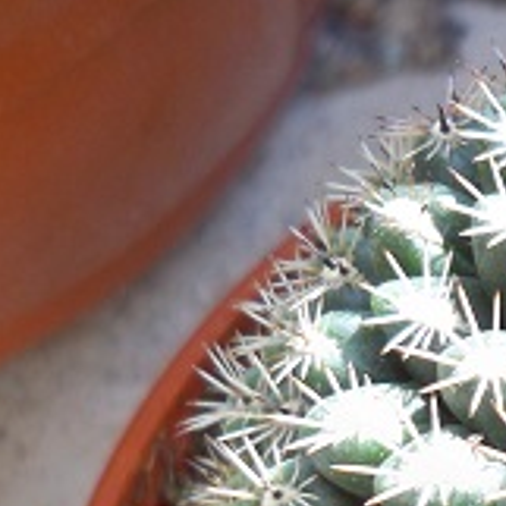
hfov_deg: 13.3
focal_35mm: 123
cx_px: 779
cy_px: 449
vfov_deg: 14.1
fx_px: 2034
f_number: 3.1
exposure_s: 1/80
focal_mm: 6.3
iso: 64
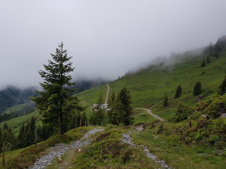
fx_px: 170
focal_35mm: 26
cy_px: 84
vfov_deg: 53.1
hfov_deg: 67.3
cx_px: 113
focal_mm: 4.2
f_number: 1.7
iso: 50
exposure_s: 1/752
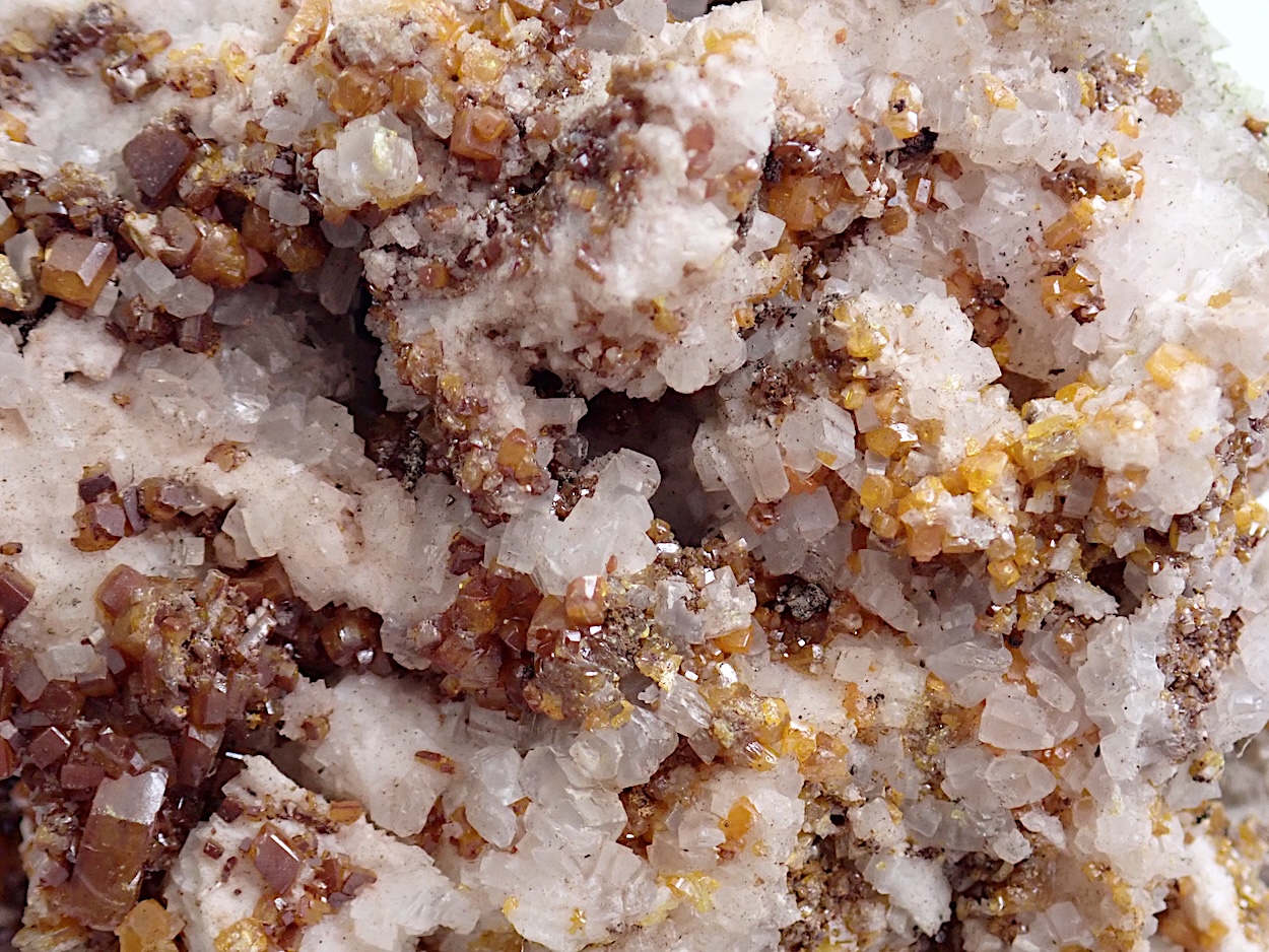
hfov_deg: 19.6
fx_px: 3667
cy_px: 476
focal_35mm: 100
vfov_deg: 14.8
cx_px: 634
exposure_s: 1/25
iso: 800
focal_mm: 18
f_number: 4.9
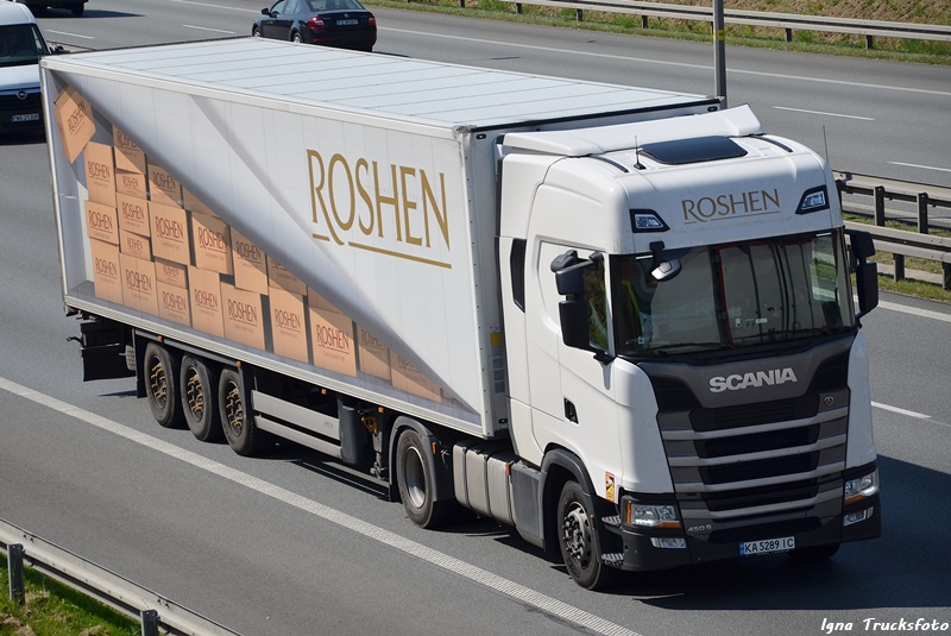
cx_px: 476
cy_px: 318
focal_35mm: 158
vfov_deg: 8.7
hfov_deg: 13.0
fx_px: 4164
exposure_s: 1/1000
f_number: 5.6
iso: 110
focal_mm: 105
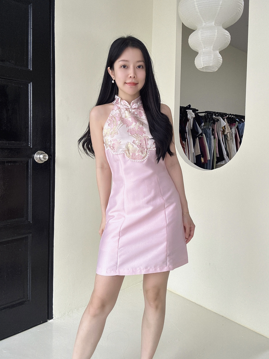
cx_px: 134
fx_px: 238
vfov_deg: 73.9
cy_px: 180
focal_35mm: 23
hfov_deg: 58.9
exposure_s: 1/70
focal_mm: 2.69
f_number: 1.9
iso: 80
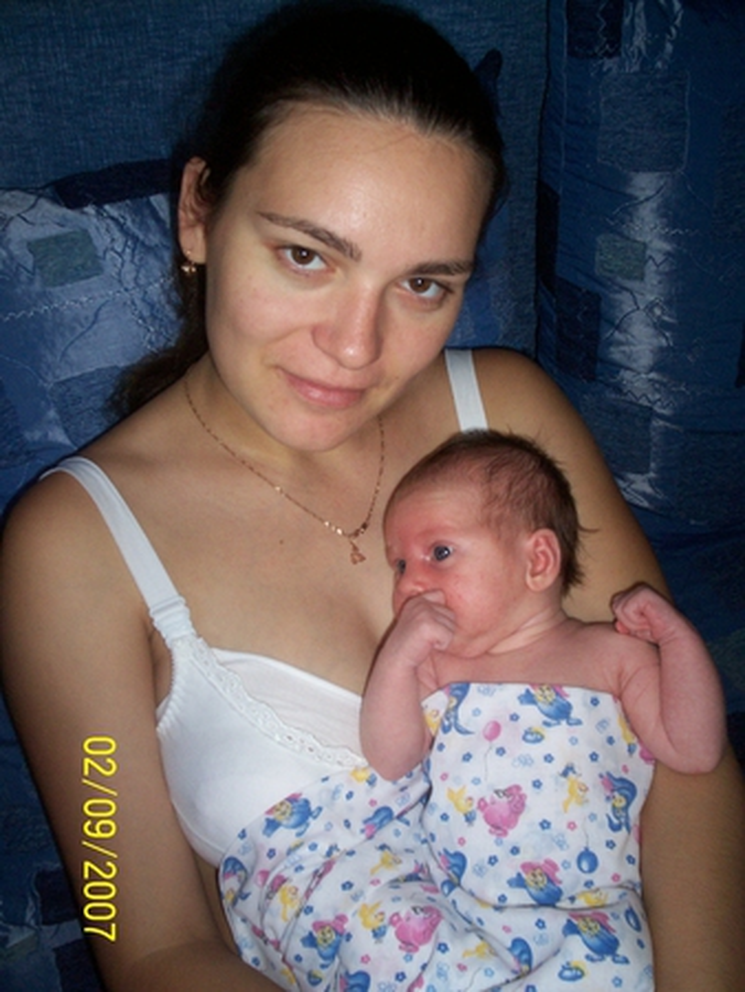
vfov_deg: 51.3
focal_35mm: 36
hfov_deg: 39.7
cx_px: 372
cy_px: 496
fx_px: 1032
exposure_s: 1/64
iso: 140
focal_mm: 5.9
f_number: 4.5
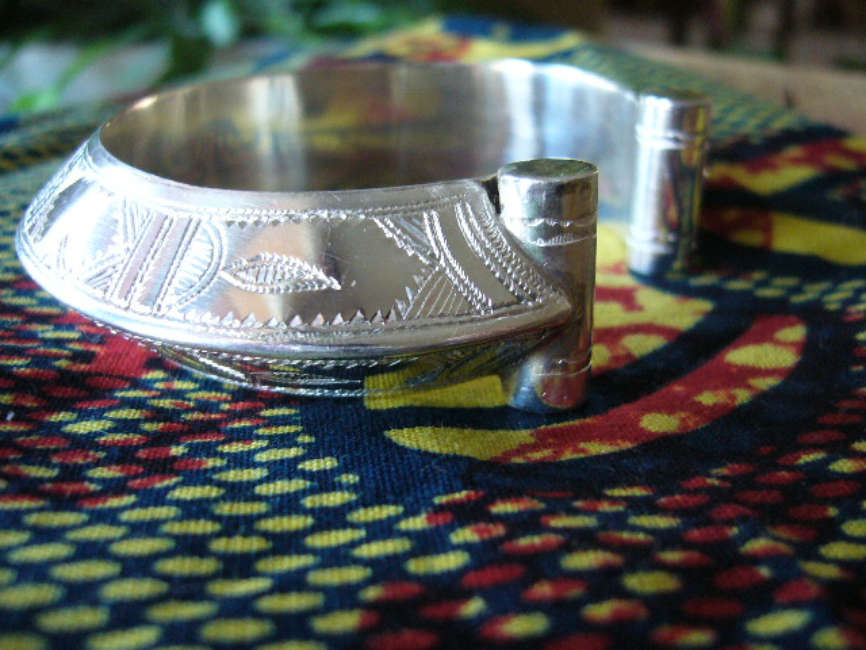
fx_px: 876
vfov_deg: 40.7
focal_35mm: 35
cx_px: 433
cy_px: 325
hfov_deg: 52.6
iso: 200
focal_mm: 5.8
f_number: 2.8
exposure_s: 1/13
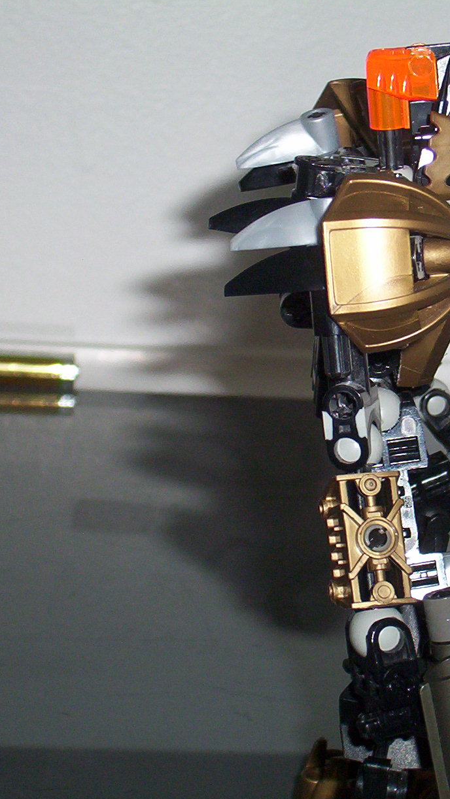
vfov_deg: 18.2
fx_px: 2503
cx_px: 366
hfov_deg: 10.2
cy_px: 400
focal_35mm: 118
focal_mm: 10.76
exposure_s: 1/93.2
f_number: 3.62
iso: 140
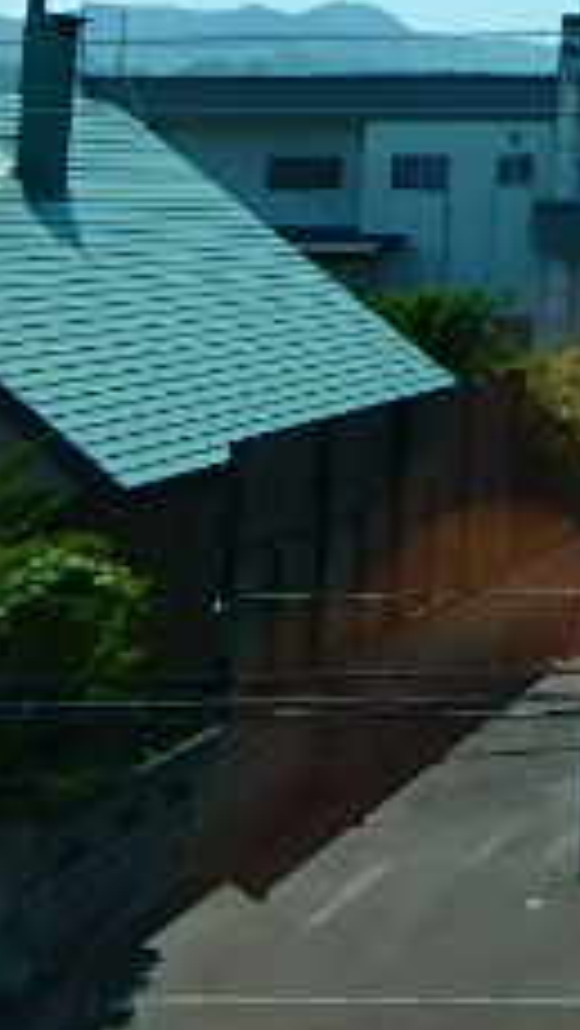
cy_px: -27
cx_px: 1209
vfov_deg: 30.3
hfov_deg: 14.9
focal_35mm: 64
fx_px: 1748
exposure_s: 1/500
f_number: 6
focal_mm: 3.7
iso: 125
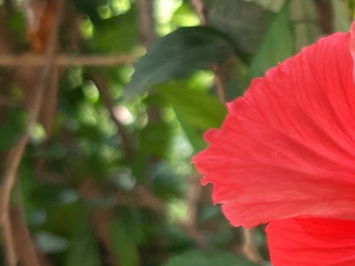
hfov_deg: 18.0
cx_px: 498
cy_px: 225
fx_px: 1024
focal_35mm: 100
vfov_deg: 14.6
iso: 50
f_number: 1.7
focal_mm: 3.93
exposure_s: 1/100
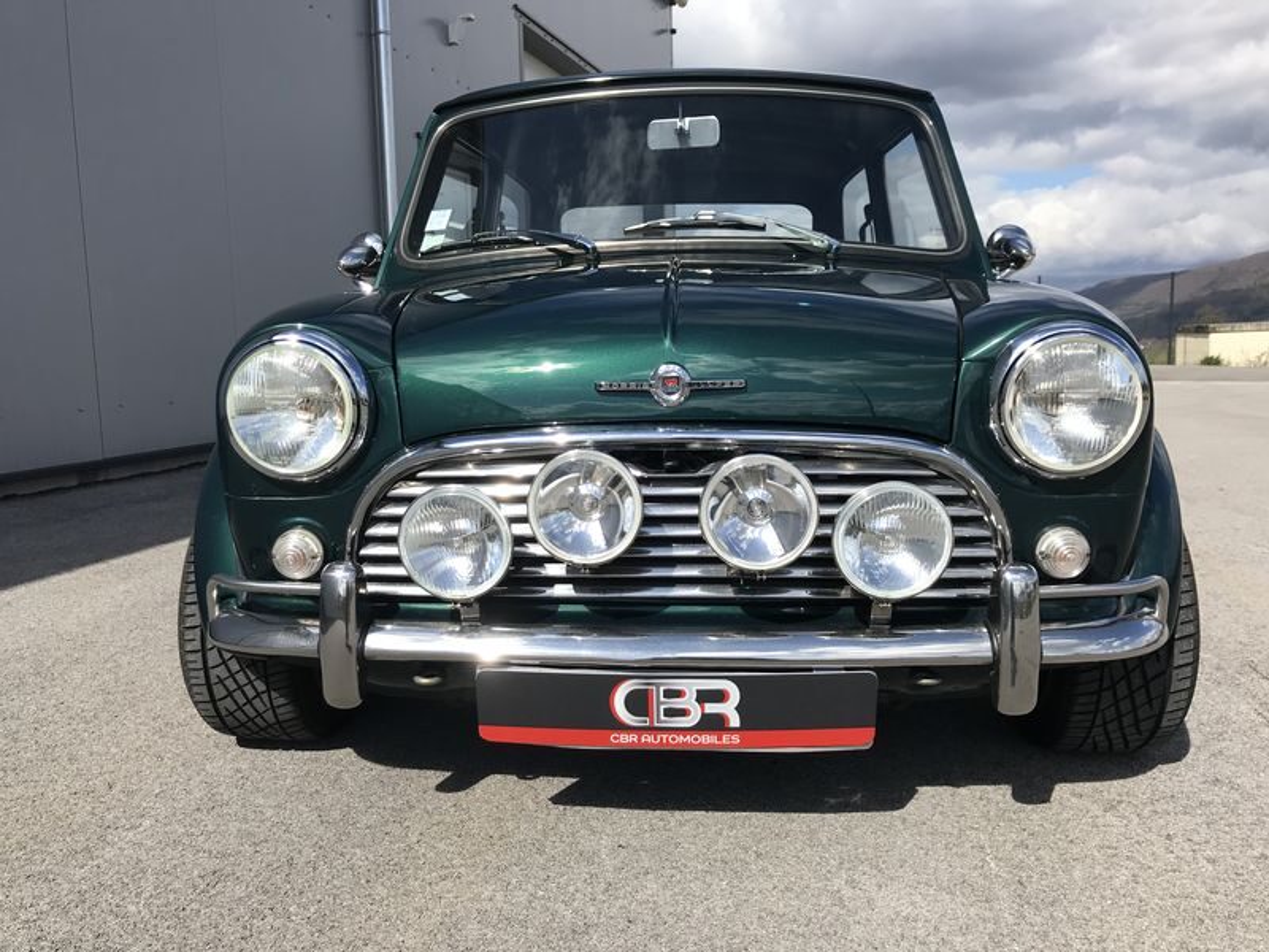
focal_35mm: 28
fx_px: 1026
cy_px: 476
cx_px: 634
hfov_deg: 63.4
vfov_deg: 49.7
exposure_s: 1/2740
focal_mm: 3.99
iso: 20
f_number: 1.8
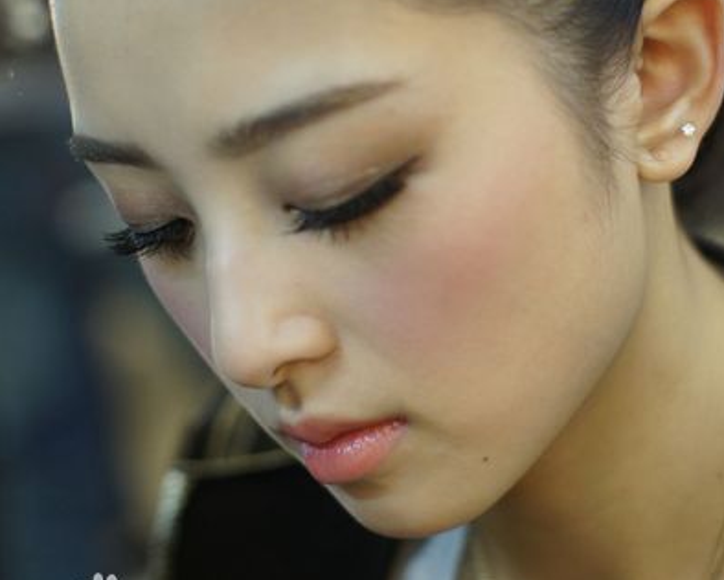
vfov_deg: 14.3
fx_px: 2295
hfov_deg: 17.9
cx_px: 363
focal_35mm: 107
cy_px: 125
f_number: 2
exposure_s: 1/80
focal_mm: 50
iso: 800
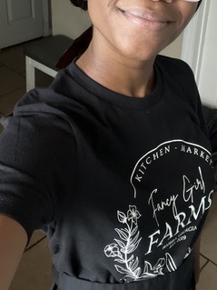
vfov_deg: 39.3
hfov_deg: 30.7
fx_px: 393
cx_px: 138
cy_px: 69
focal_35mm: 47
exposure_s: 1/34
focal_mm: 2.71
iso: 400
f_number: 2.2
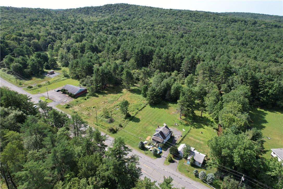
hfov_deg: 78.6
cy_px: 94
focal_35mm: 22
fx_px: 173
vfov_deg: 57.2
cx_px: 142
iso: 100
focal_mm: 8.38
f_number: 2.8
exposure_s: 1/800
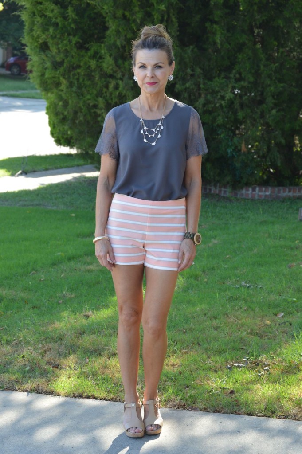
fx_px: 1040
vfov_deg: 24.6
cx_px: 151
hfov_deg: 16.5
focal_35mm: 82
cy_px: 227
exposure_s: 1/125
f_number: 5.6
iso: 280
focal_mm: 55
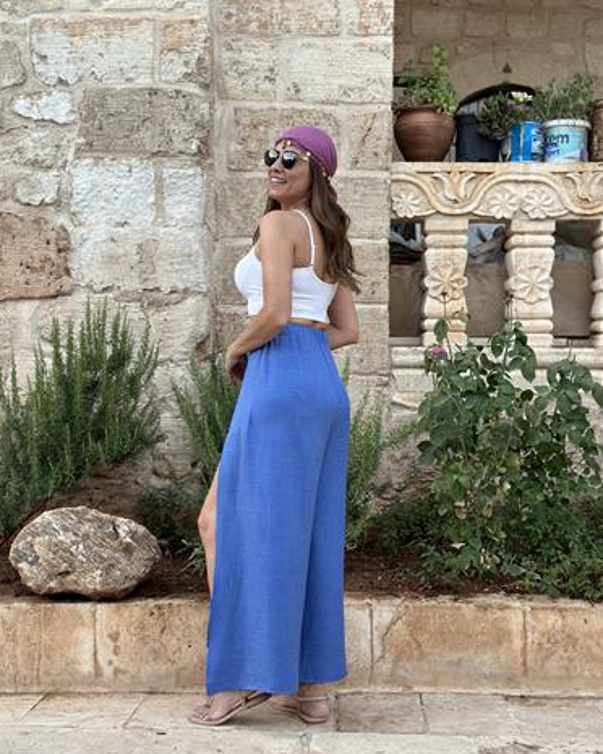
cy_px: 355
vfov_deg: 36.6
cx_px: 297
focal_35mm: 51
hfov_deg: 29.7
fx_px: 1138
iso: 100
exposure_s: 1/167
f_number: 1.78
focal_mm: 6.86
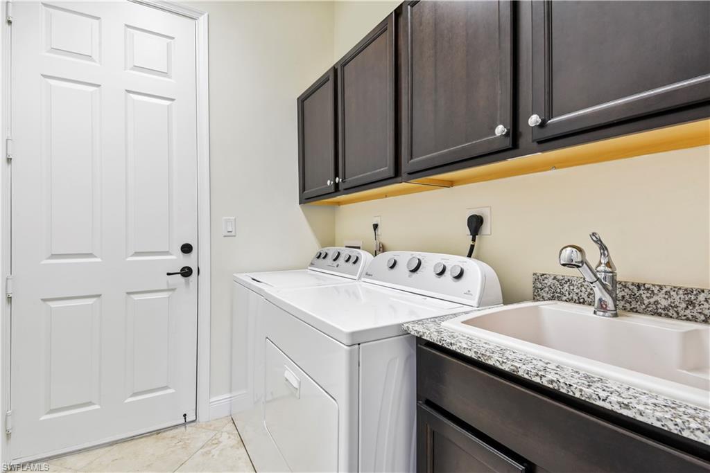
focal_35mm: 16
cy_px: 236
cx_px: 355
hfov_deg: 96.7
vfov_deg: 73.8
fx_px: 316
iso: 400
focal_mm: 16
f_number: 11
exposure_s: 1/10
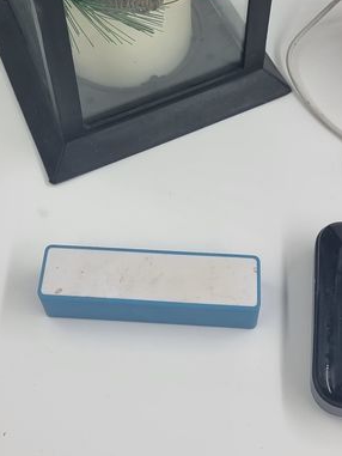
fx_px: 829
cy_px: 32
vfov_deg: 29.3
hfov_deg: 23.3
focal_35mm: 63
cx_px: 157
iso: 50
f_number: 1.8
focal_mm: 6.7
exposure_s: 1/111
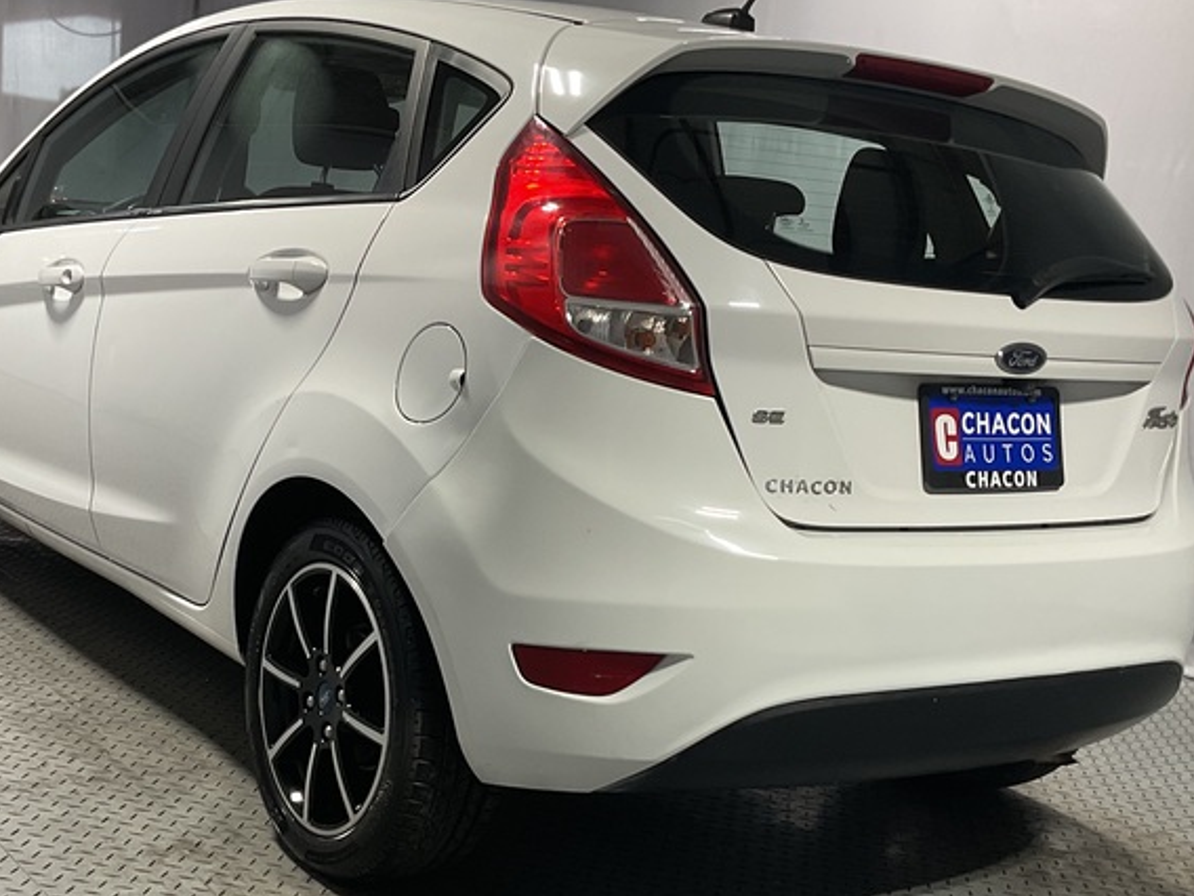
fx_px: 1690
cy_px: 614
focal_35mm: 49
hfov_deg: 38.9
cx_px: 526
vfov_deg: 29.4
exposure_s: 1/120
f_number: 1.8
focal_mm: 3
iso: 50
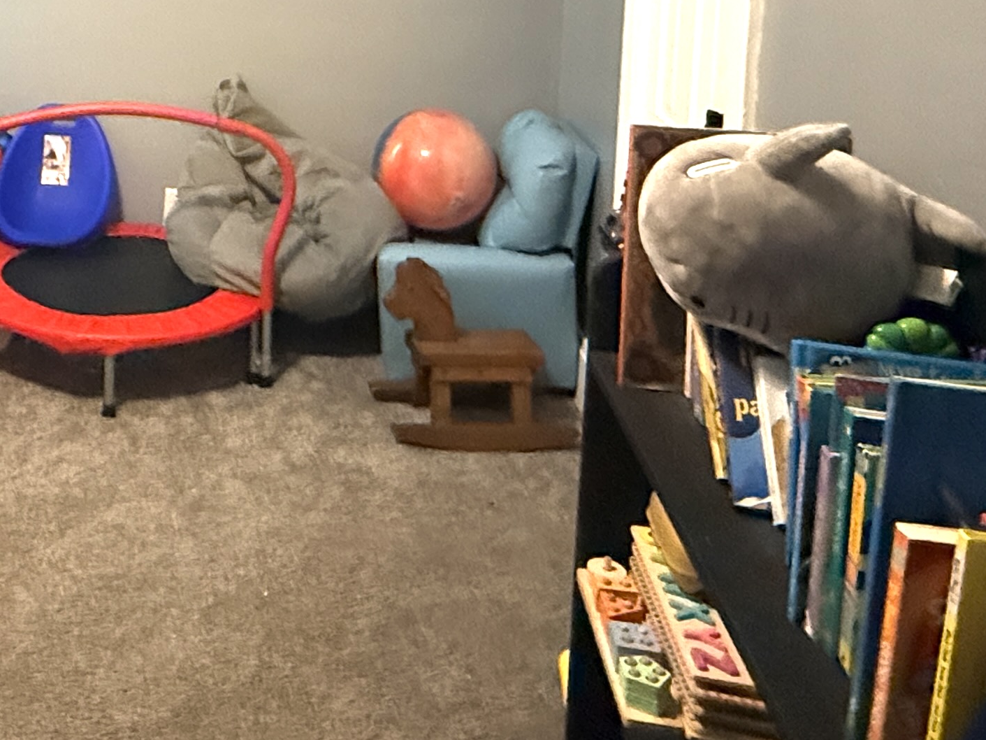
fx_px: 1139
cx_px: 66
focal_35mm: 40
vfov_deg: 32.6
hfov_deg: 42.2
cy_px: -24
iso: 1250
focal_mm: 2.22
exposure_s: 1/60
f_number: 2.2
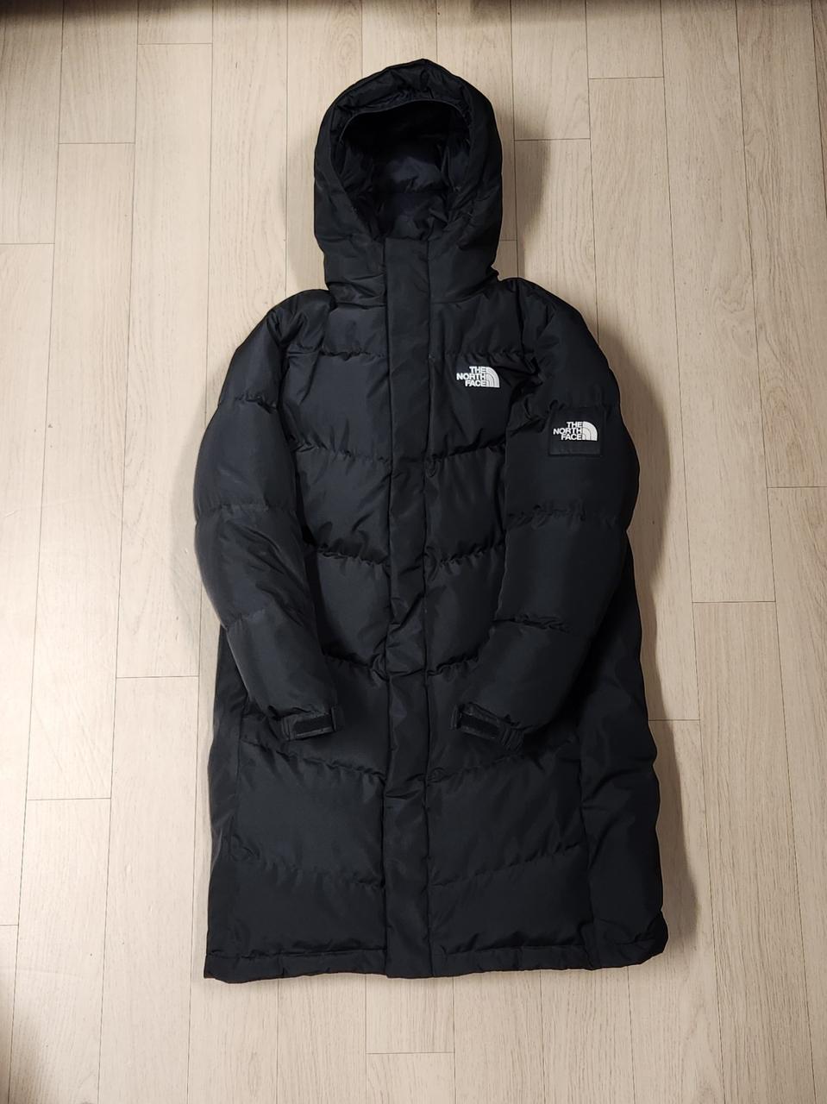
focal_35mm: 23
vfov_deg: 73.9
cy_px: 552
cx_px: 414
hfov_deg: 58.8
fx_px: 733
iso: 160
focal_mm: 5.4
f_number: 1.8
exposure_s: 1/120
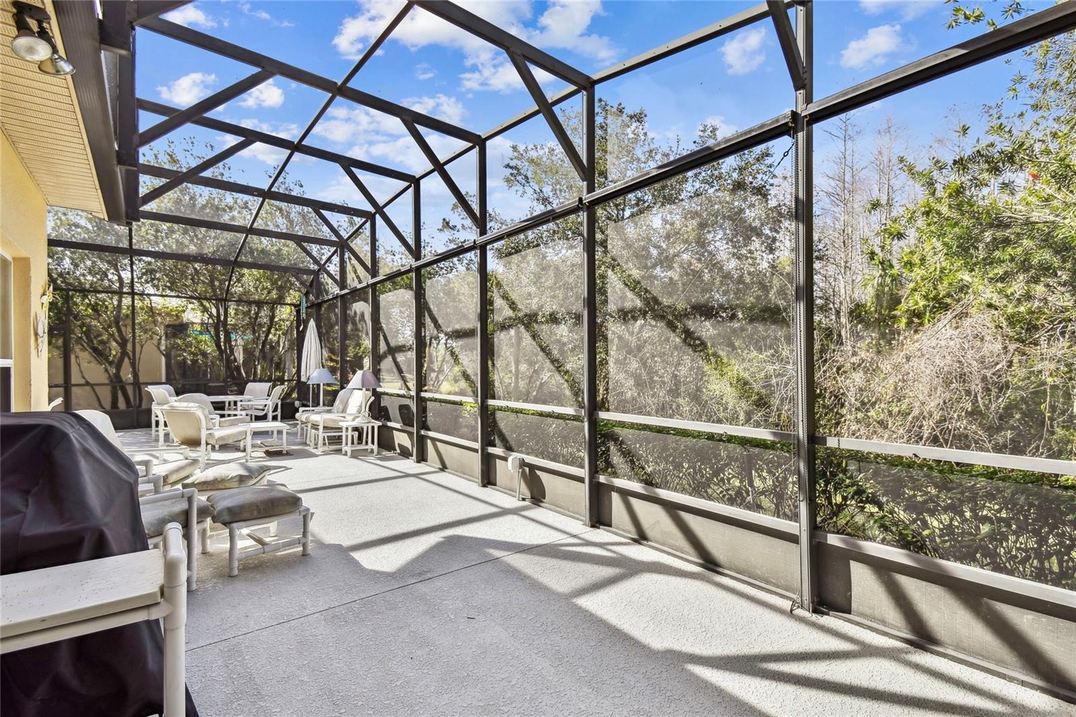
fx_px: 448
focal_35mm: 15
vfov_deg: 77.3
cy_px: 358
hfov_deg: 100.4
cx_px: 538
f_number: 7.1
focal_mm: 10
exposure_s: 1/320
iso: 100
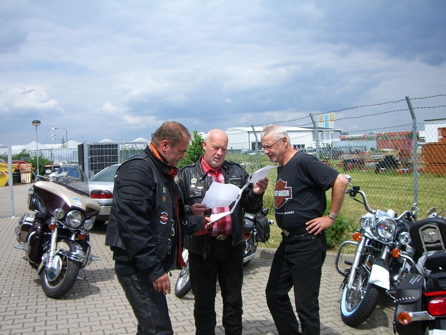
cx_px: 223
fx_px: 490
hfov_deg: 49.0
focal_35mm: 38
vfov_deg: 37.7
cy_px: 168
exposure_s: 1/640
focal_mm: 6.2
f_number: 4.3
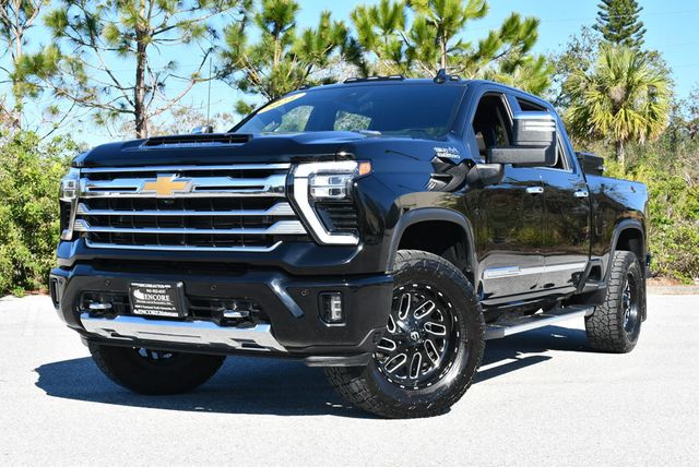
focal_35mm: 56
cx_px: 350
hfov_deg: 35.6
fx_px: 1088
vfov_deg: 24.2
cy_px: 234
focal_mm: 28
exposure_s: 1/250
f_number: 8
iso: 160
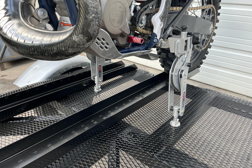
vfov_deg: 46.4
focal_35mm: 28
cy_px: 80
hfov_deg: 65.5
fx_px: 196
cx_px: 123
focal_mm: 5.1
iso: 50
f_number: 1.6
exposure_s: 1/397
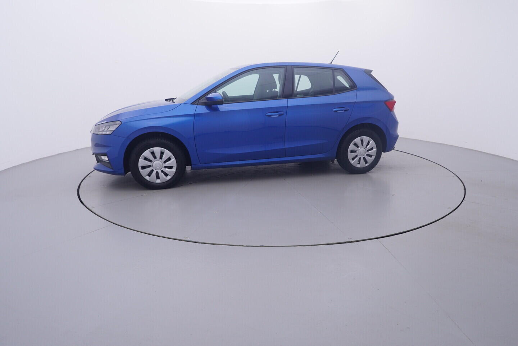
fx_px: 324
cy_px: 173
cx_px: 259
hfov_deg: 77.3
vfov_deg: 56.2
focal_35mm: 22
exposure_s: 1/80
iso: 200
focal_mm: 15
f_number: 5
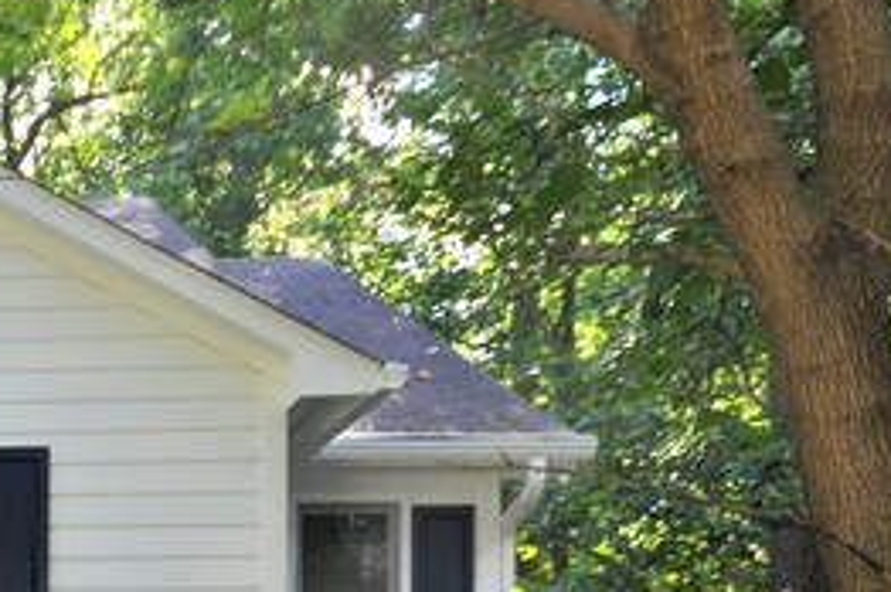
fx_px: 1471
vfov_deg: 20.9
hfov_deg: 26.3
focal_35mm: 60
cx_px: -381
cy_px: 743
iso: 250
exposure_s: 1/125
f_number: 5.6
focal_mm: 13
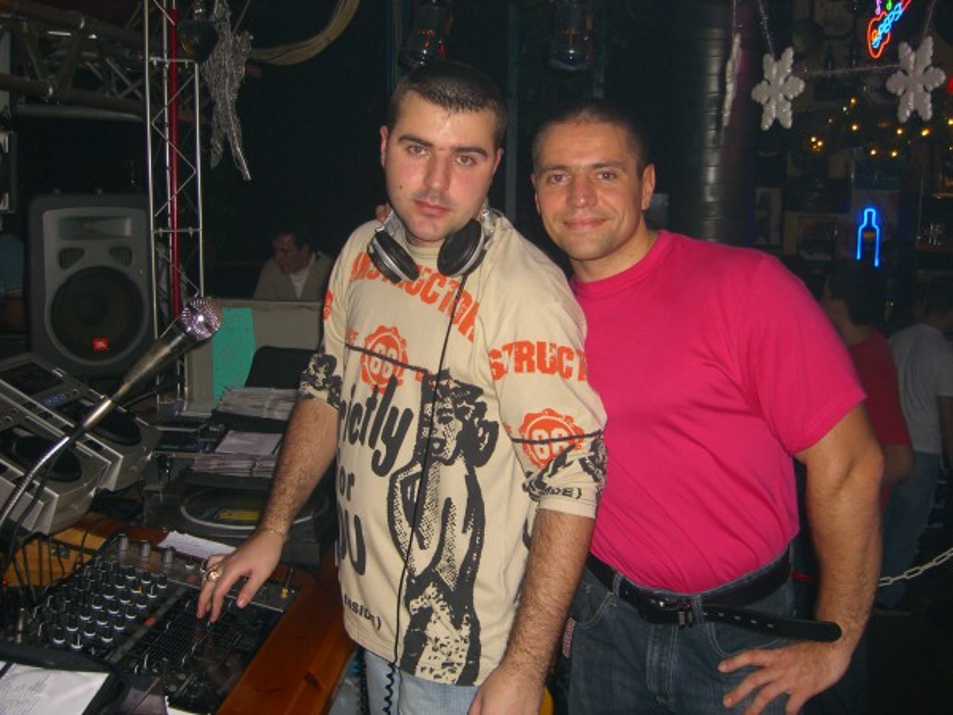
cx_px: 476
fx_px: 1046
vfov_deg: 37.7
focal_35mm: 38
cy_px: 358
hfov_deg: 49.0
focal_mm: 7.9
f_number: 2.8
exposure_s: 1/60
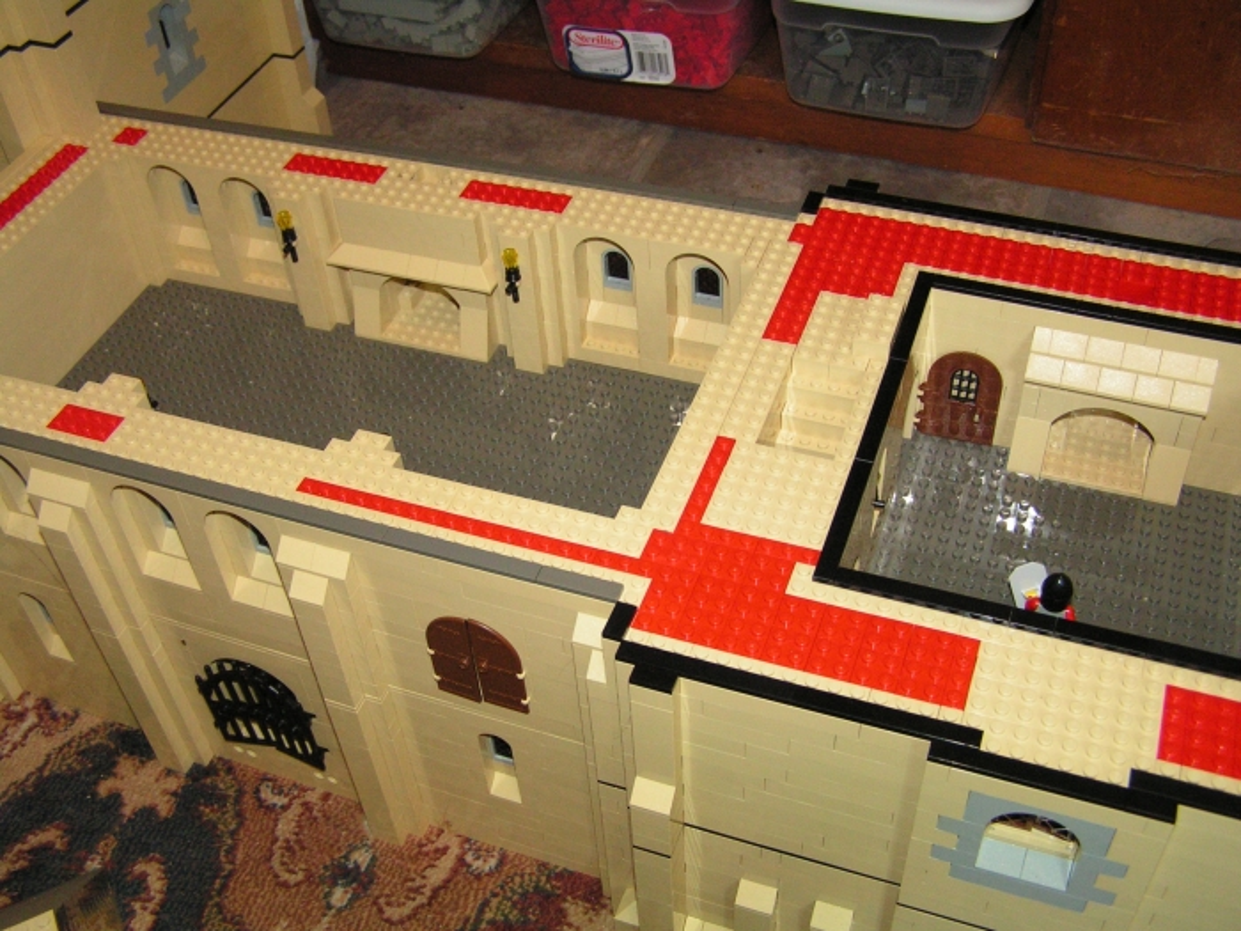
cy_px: 466
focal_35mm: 38
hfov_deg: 49.0
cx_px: 620
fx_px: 1362
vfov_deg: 37.7
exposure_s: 1/40
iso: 200
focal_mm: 6.3
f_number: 2.8
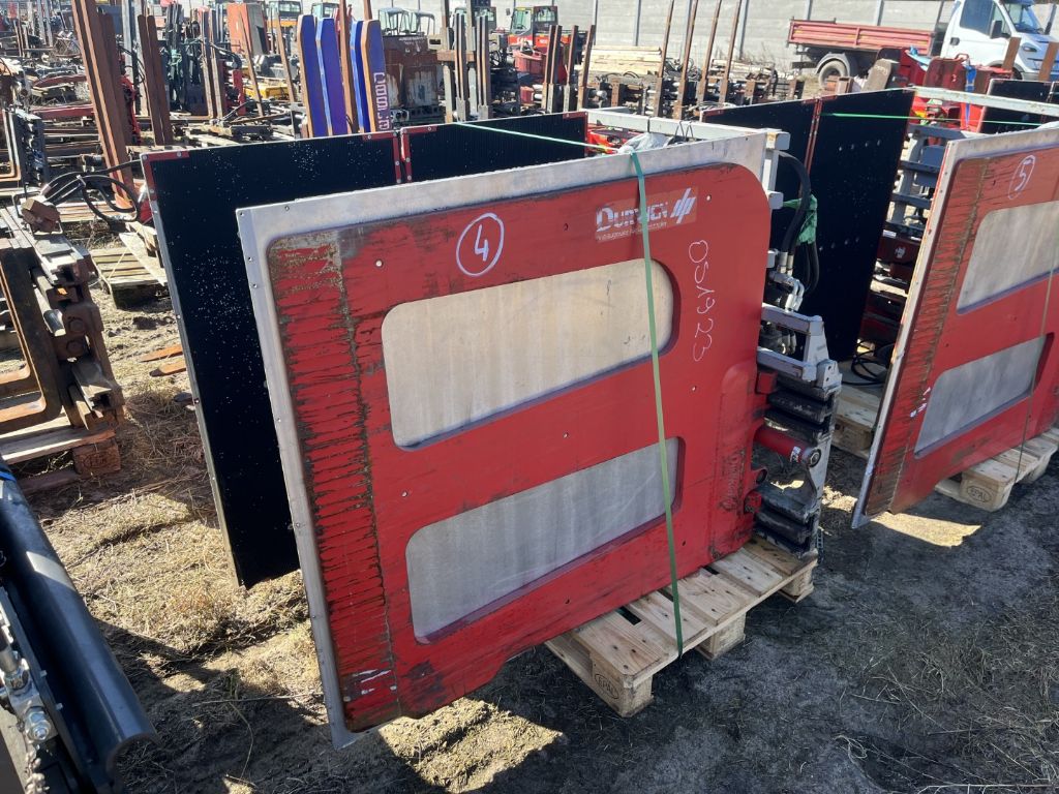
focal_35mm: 26
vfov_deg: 53.1
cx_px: 530
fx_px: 795
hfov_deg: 67.3
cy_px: 397
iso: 50
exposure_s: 1/497
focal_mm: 5.1
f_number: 1.6
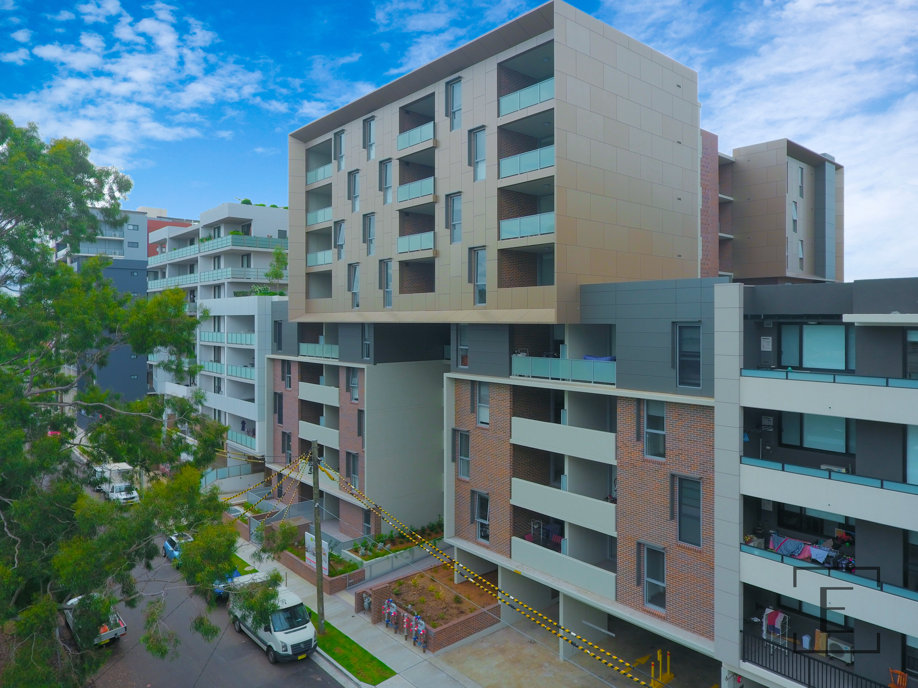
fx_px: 583
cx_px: 447
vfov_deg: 61.1
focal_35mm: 22
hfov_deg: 76.4
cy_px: 344
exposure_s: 1/475
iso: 100
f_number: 2.8
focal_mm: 3.61
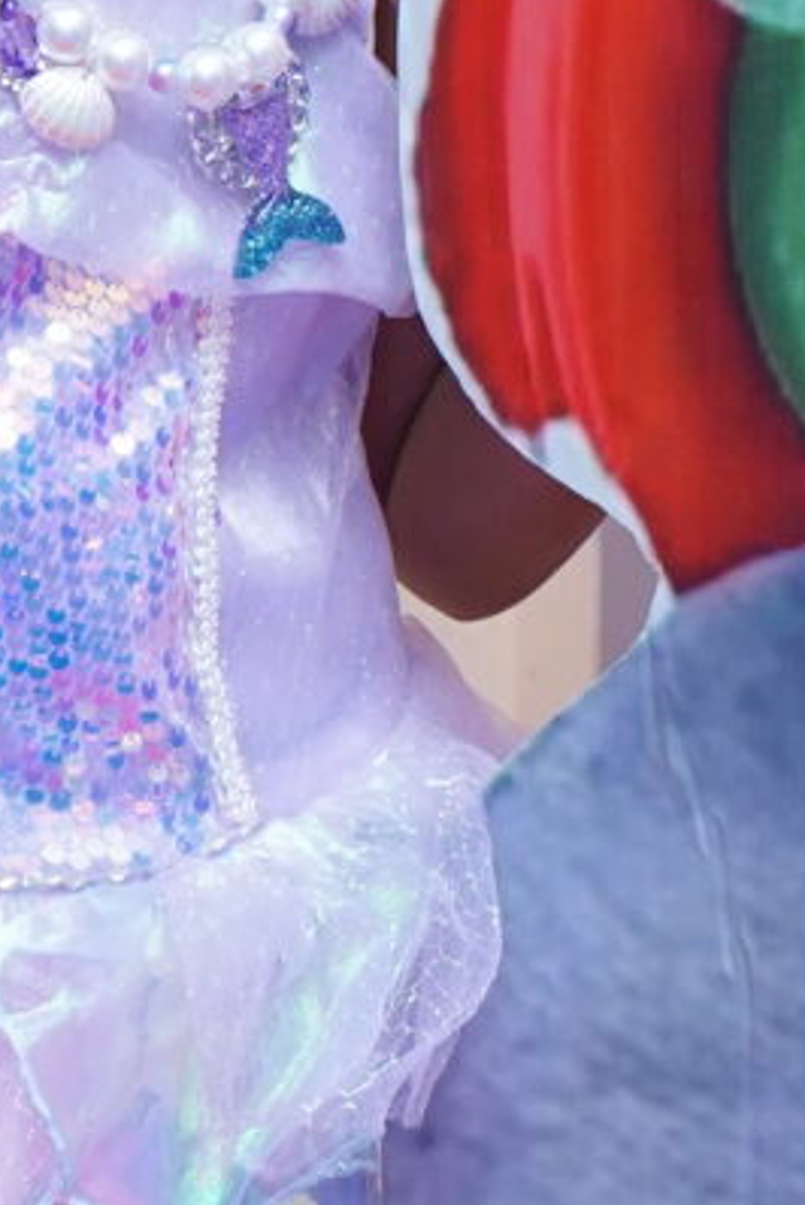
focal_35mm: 212
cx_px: 843
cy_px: 769
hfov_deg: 6.5
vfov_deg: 9.7
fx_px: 7098
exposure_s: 1/125
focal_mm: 33
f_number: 5.6
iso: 1250
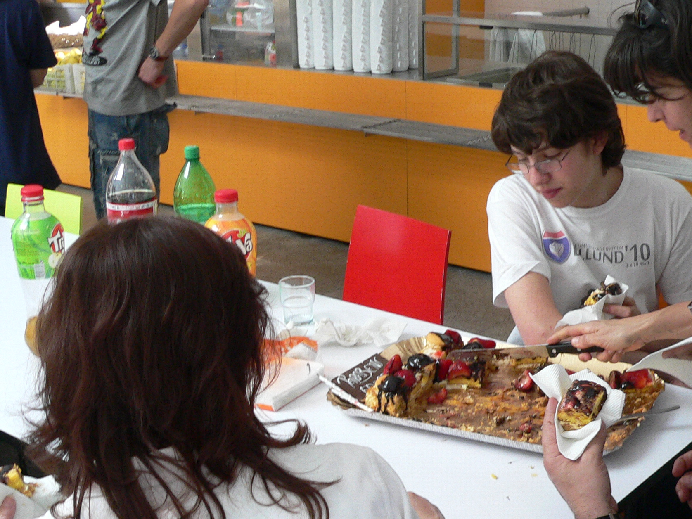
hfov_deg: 34.7
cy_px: 343
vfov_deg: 26.4
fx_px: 1099
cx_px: 443
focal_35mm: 55
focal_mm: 6
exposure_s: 1/60
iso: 200
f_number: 2.8
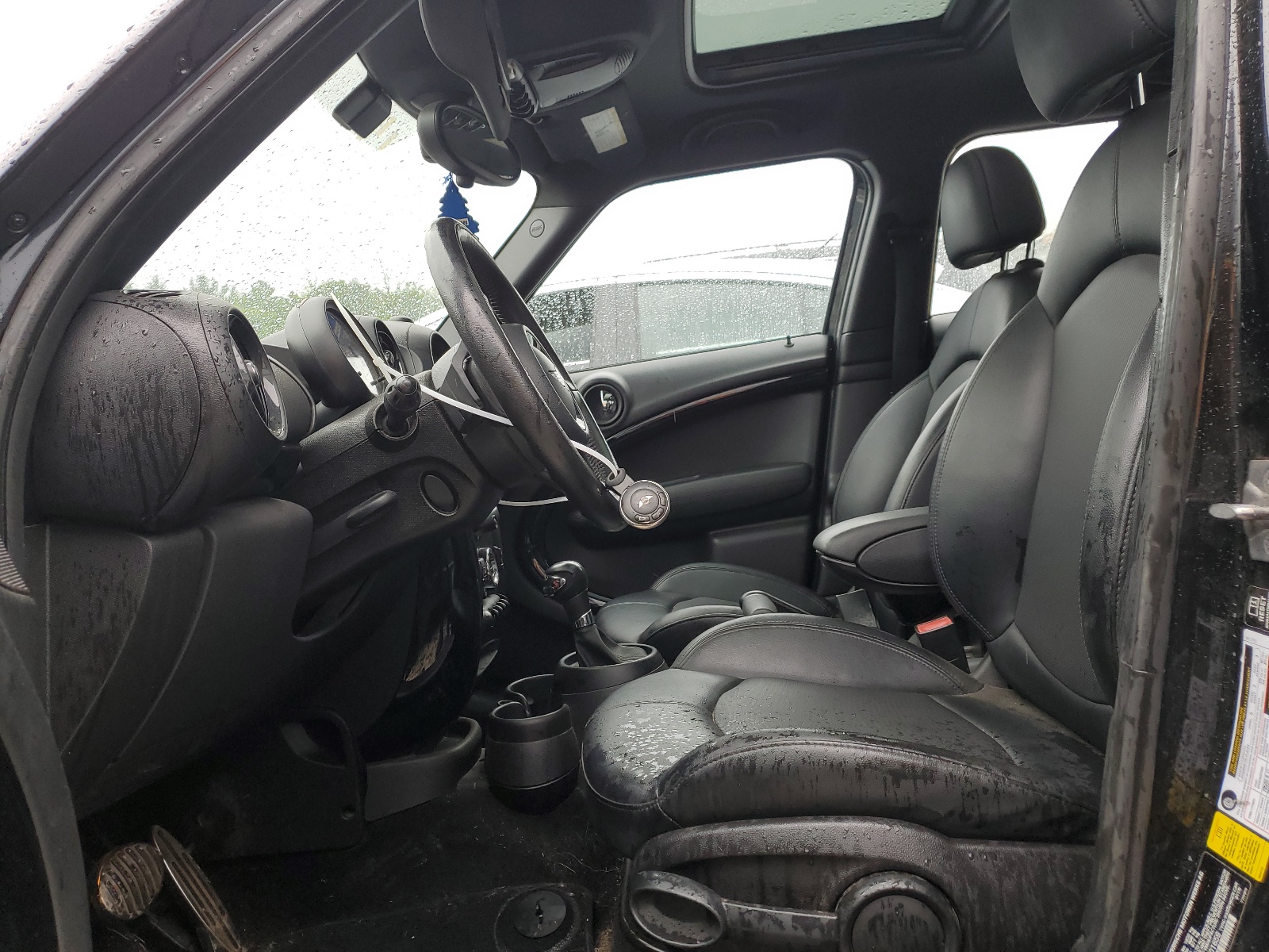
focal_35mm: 26
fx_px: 953
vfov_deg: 53.1
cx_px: 634
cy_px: 476
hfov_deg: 67.3
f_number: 1.5
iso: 50
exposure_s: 1/323
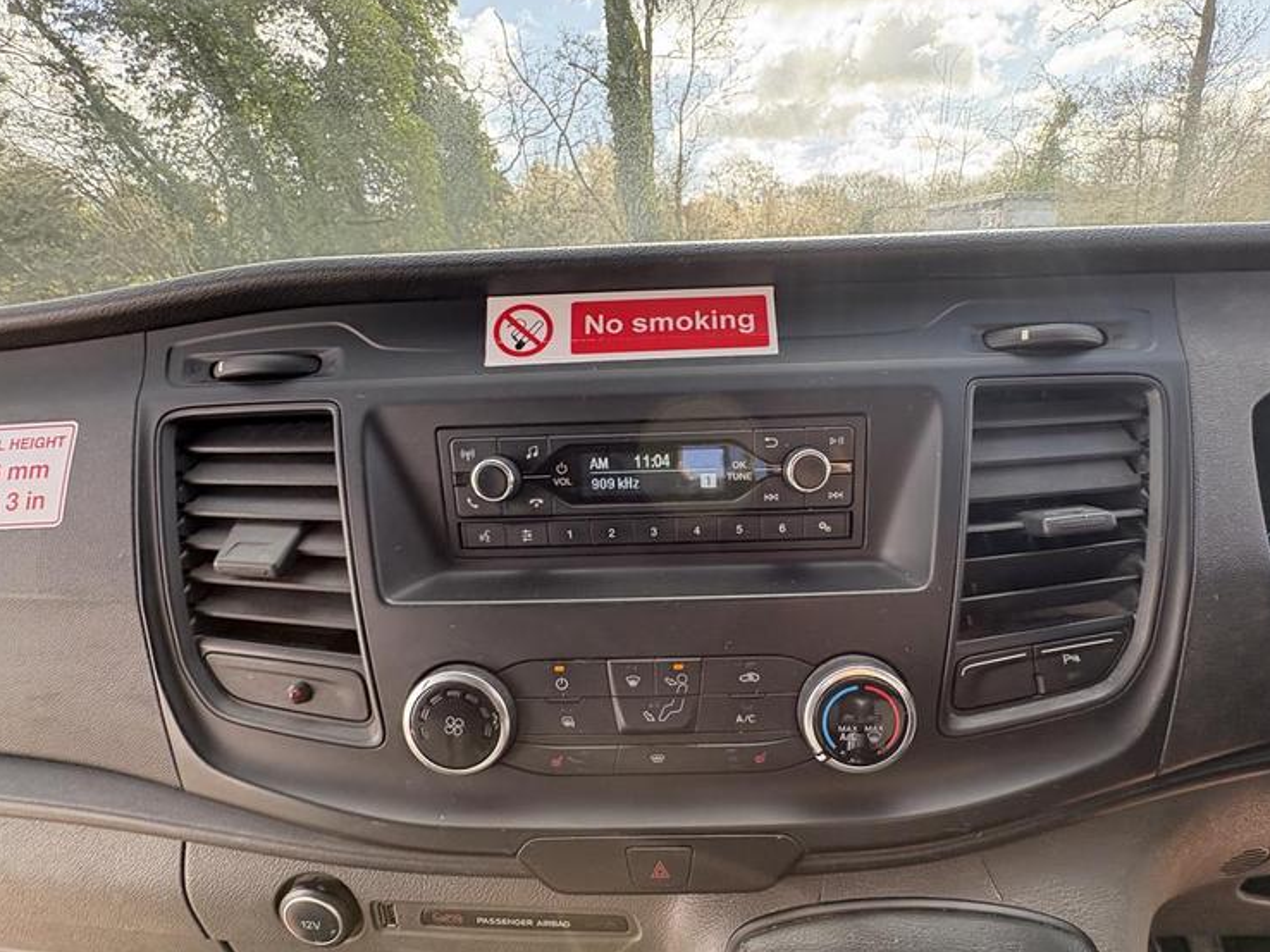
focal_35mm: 17
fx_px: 623
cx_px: 681
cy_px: 542
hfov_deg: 90.9
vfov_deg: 74.3
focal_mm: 2.22
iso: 64
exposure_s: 1/139
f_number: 2.2
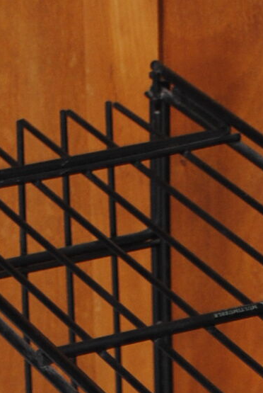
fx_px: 2565
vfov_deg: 8.1
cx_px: 369
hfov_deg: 5.8
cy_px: 951
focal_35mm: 235
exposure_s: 1/80
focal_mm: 30
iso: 200
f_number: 4.5
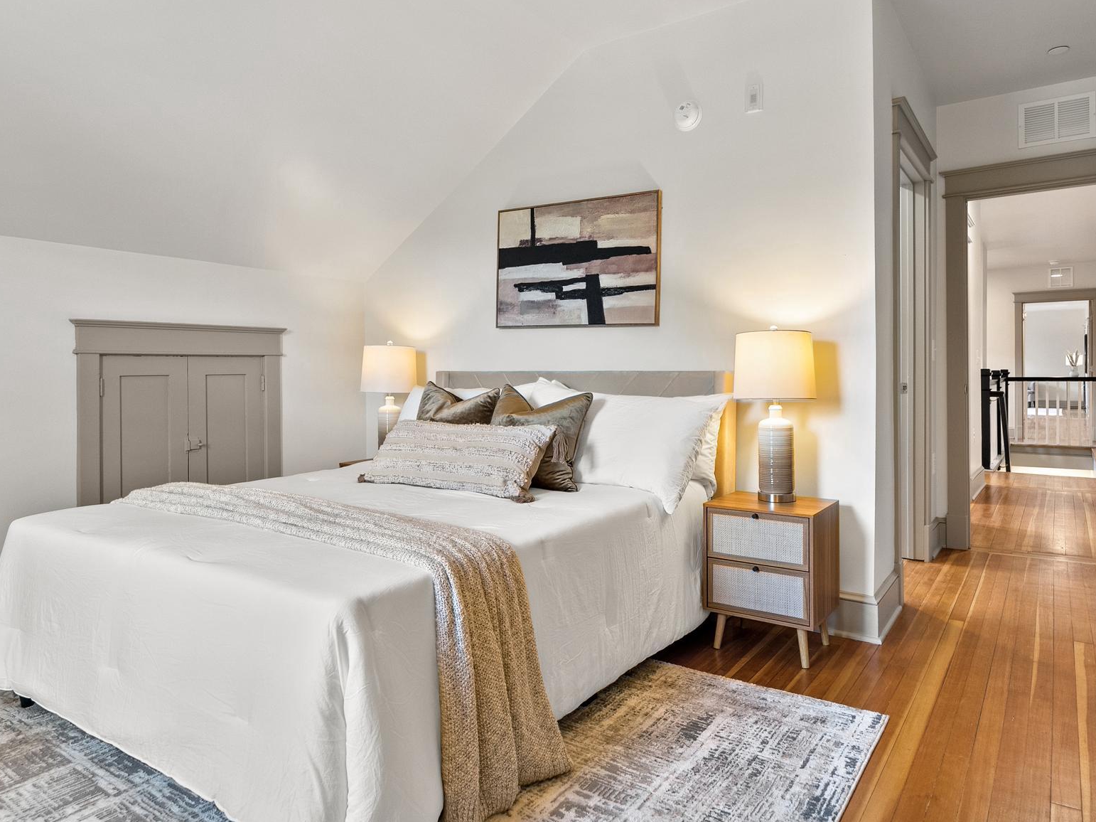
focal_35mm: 23
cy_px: 365
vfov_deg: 58.7
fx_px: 728
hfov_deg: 73.9
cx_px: 527
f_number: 4
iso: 800
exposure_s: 1/25
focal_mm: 18
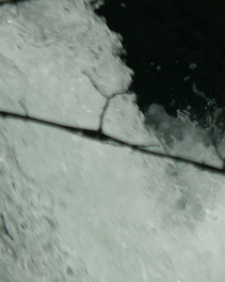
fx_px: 3190
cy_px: 196
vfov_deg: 5.1
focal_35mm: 383
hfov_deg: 4.0
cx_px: 14
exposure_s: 1/250
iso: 200
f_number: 7.1
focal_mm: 70
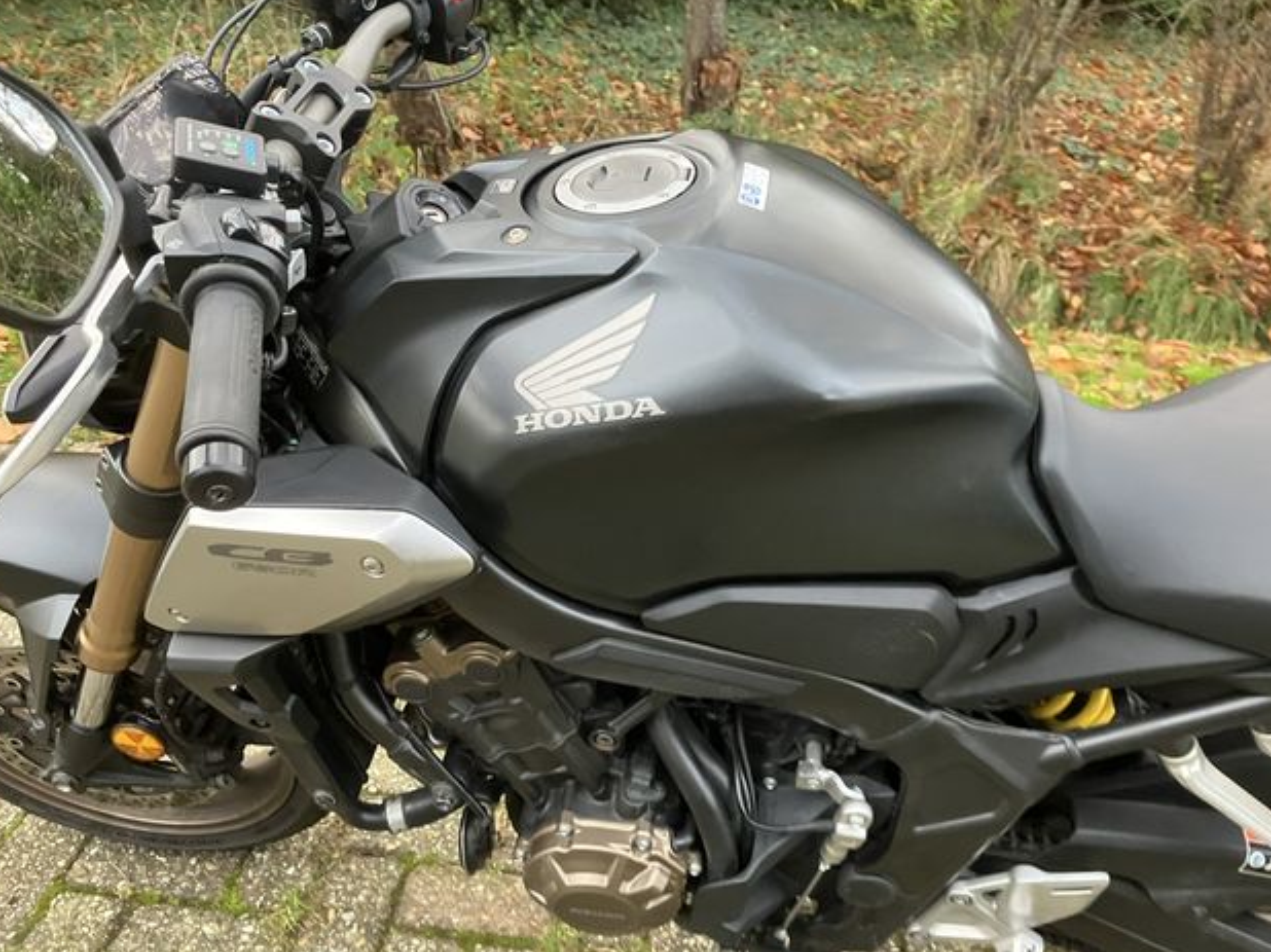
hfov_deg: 61.7
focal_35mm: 29
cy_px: 477
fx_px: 1064
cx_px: 629
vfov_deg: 48.2
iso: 250
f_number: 1.8
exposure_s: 1/60
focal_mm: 3.99
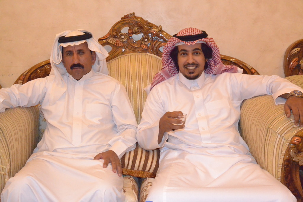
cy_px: 101
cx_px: 152
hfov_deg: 46.4
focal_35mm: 42
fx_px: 354
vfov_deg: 31.9
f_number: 10
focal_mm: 28
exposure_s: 1/160
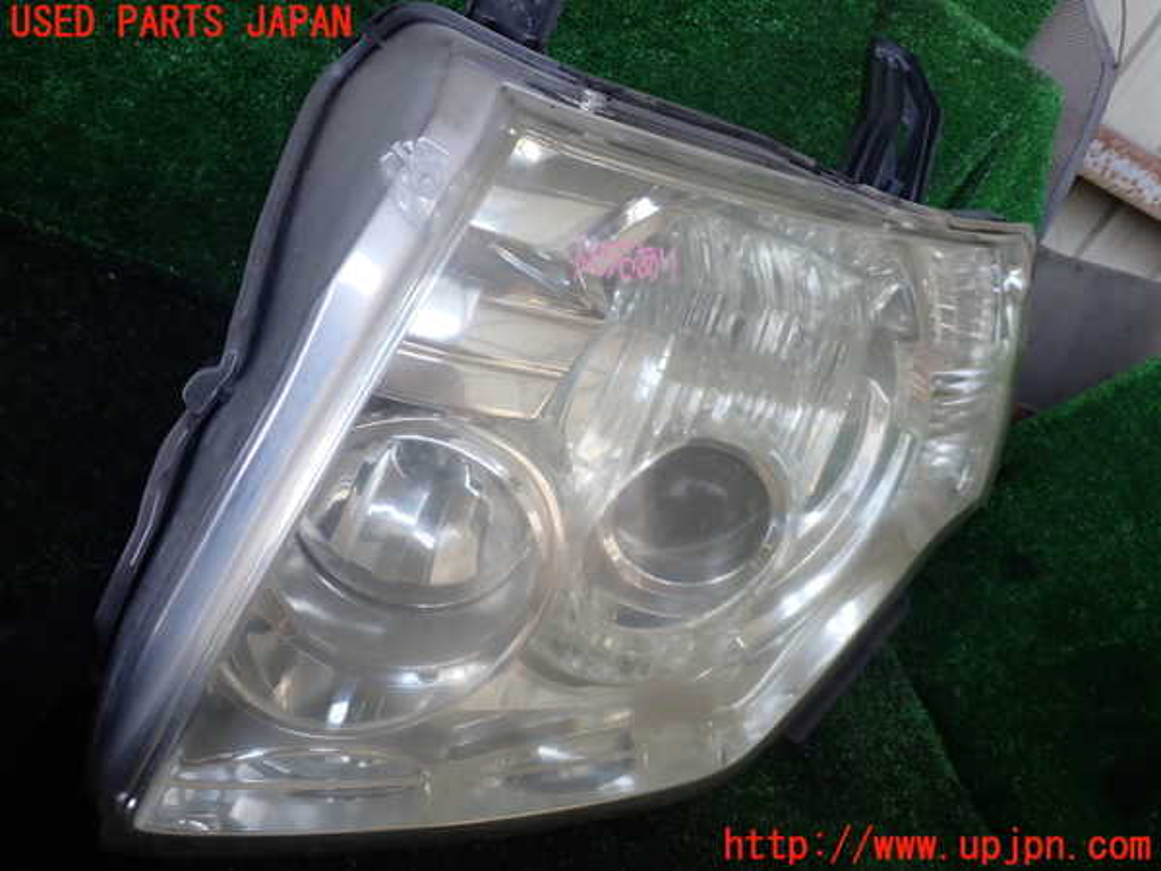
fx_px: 1006
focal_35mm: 30
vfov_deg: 46.8
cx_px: 580
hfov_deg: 60.0
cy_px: 436
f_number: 3.2
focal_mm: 5.4
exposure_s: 1/60
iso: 100
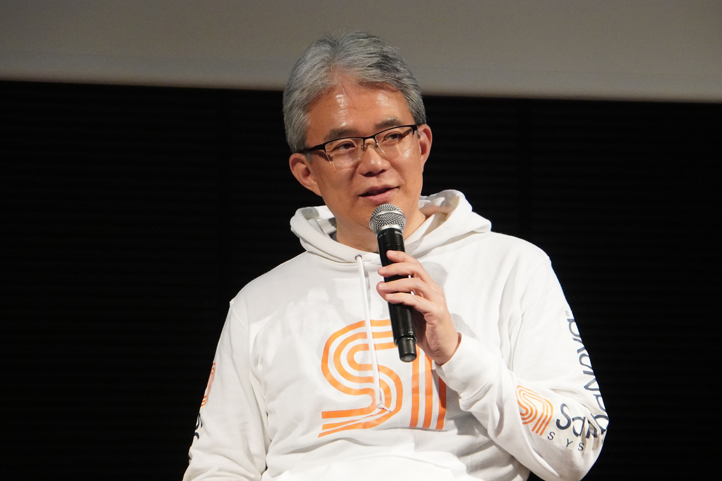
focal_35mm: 211
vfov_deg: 6.5
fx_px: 4238
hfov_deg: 9.7
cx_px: 361
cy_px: 240
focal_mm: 140.9
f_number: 6.3
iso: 5000
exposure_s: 1/250
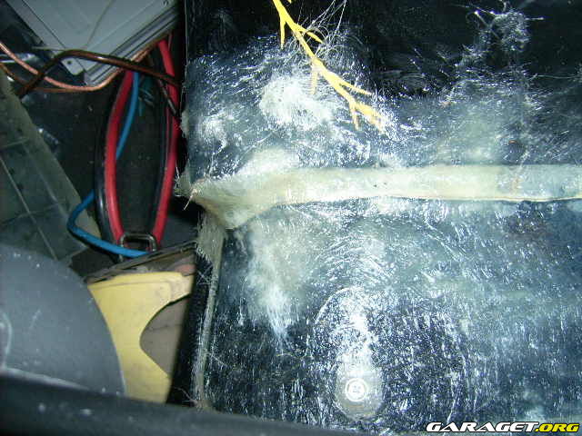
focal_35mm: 35
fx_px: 588
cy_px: 218
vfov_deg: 40.7
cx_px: 291
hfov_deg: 52.6
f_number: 2.8
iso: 100
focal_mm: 5.95
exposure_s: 1/60
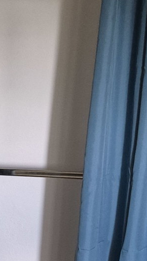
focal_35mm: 101
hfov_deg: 11.1
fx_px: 699
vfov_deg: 20.6
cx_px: -124
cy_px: 245
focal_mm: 5.4
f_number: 1.8
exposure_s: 1/100
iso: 1000
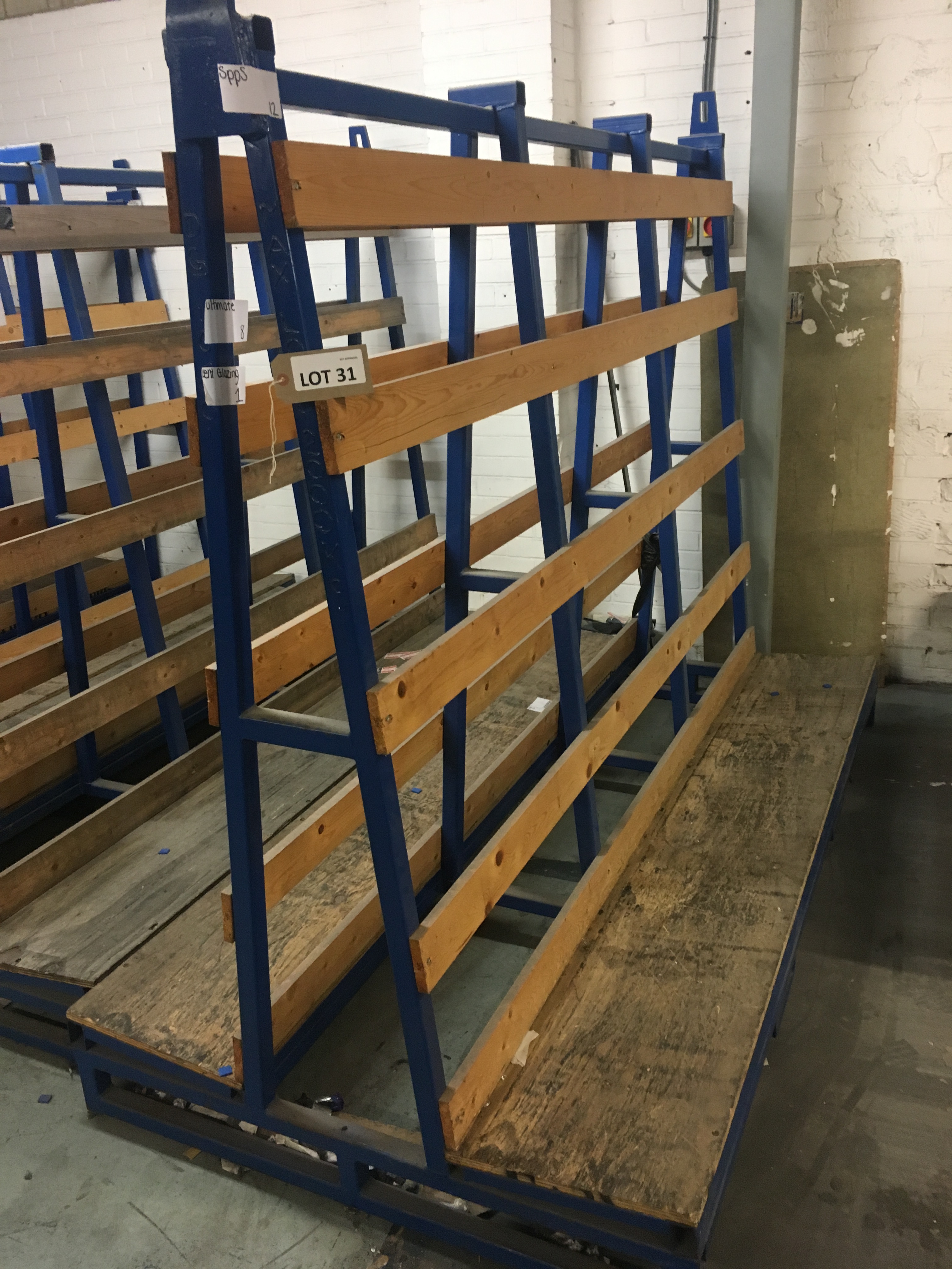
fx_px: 1063
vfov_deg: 61.7
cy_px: 634
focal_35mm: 29
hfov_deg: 48.2
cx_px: 476
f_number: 2.2
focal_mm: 4.15
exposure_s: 1/33
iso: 160
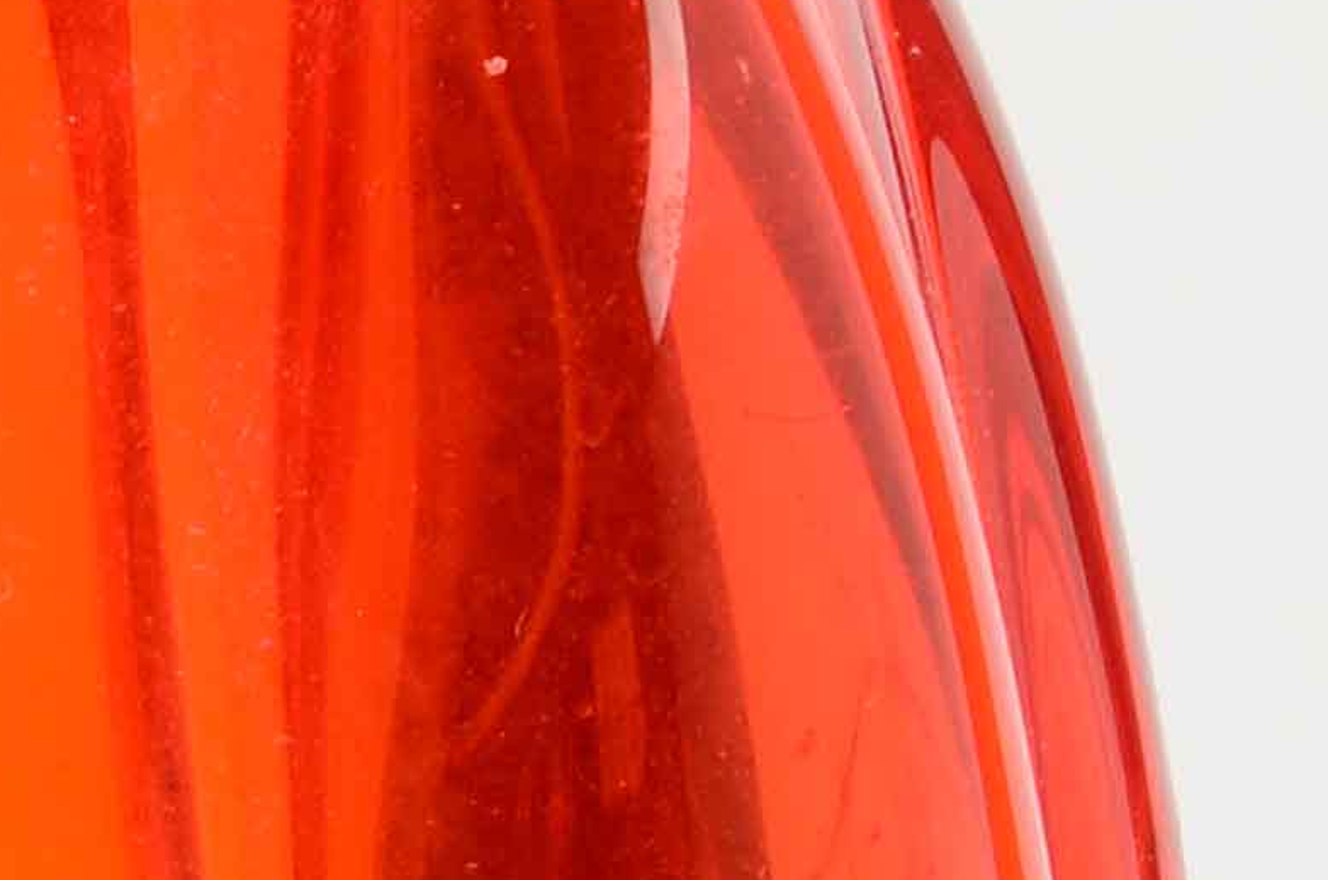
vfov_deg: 3.2
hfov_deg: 4.7
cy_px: 1228
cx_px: -2335
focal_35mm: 425
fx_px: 15651
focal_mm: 45
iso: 100
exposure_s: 1/160
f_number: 25
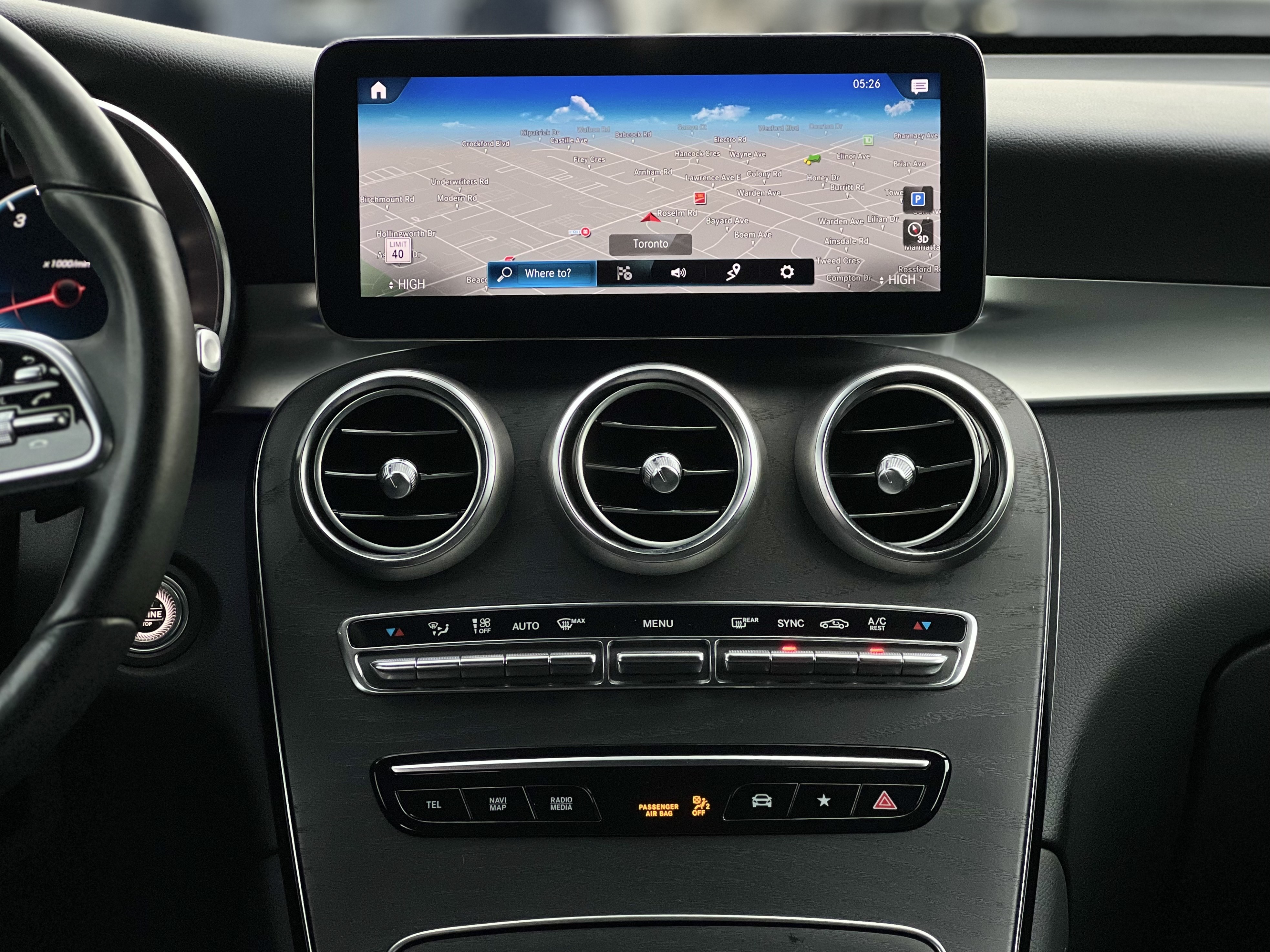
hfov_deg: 25.3
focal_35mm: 77
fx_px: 2825
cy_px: 476
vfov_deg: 19.1
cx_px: 635
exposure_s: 1/89
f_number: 2.8
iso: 250
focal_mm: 9
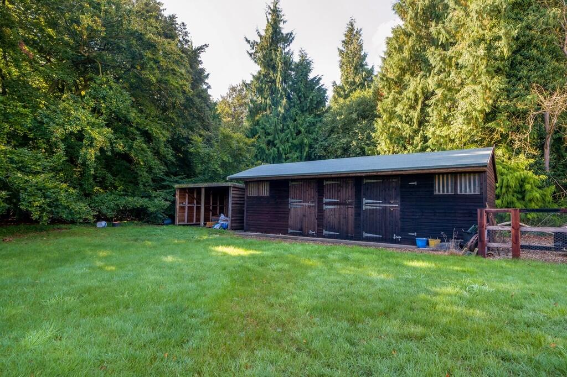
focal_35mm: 20
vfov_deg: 61.9
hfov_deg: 84.0
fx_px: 315
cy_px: 188
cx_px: 284
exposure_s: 1/25
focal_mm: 13.4
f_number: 8
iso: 160
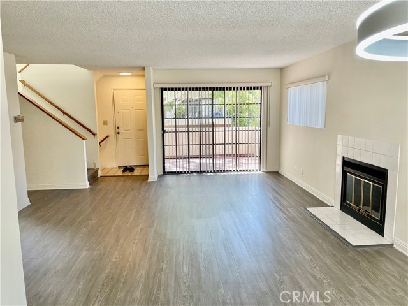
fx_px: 306
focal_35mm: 26
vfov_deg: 53.1
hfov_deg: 67.3
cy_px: 153
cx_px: 204
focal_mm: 4.2
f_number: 1.6
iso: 40
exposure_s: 1/120
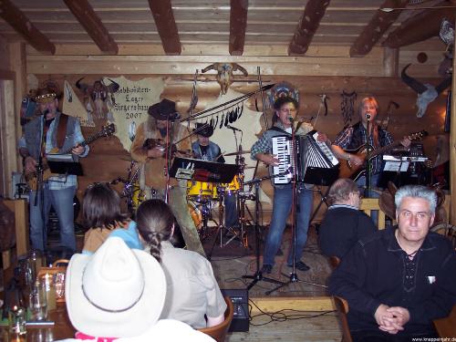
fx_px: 514
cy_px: 171
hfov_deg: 47.9
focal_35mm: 39
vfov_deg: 36.8
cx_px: 228
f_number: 2.8
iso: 140
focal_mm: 8
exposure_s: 1/60
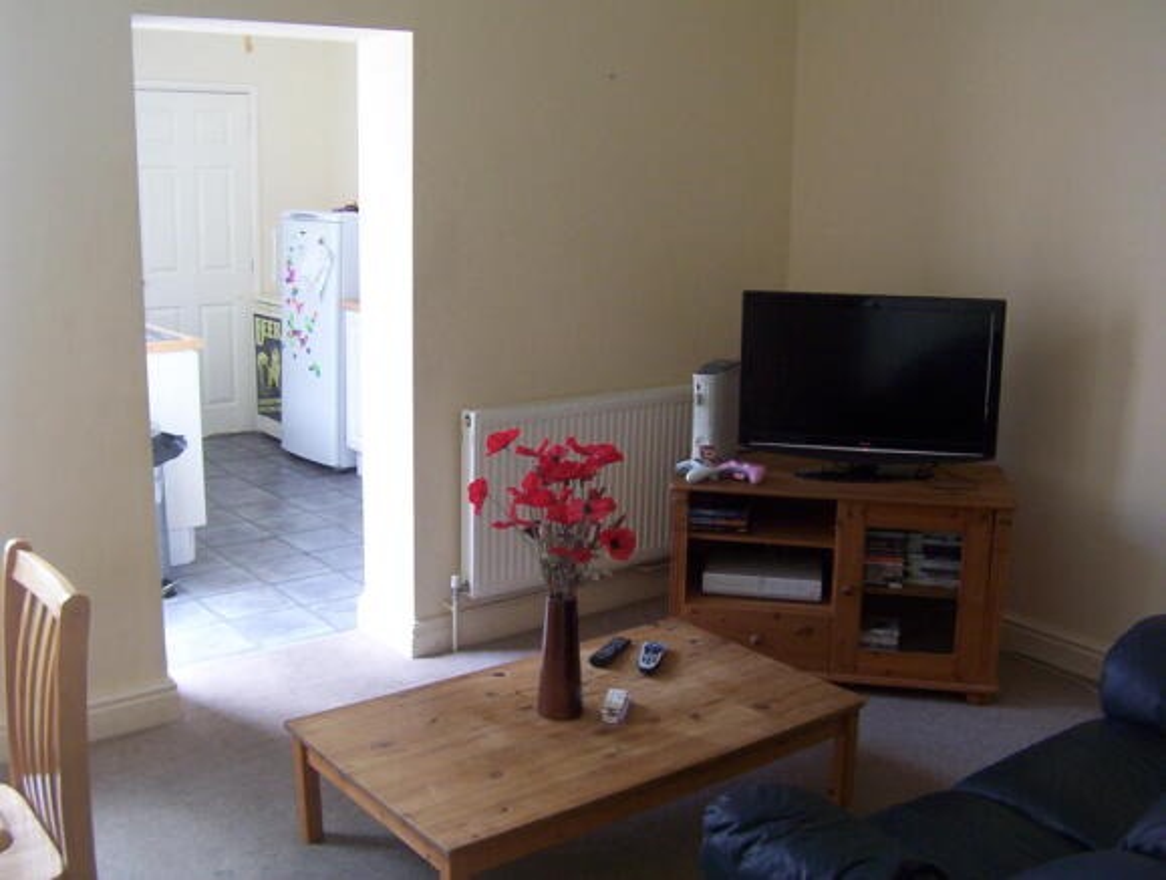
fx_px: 1215
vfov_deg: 39.8
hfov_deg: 51.3
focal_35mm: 36
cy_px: 440
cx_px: 583
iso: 100
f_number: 2.76
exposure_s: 1/36
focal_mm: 5.54
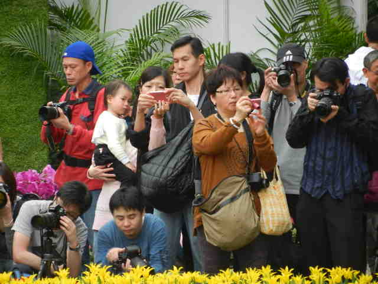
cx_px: 189
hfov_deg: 5.1
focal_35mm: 388
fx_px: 4237
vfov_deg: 3.8
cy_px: 142
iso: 320
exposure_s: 1/200
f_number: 5.5
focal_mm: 69.8
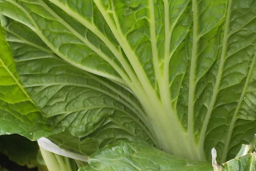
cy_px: 134
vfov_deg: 13.5
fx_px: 718
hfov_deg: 19.9
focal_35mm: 101
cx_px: 214
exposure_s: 1/50
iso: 80
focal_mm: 3.79
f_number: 2
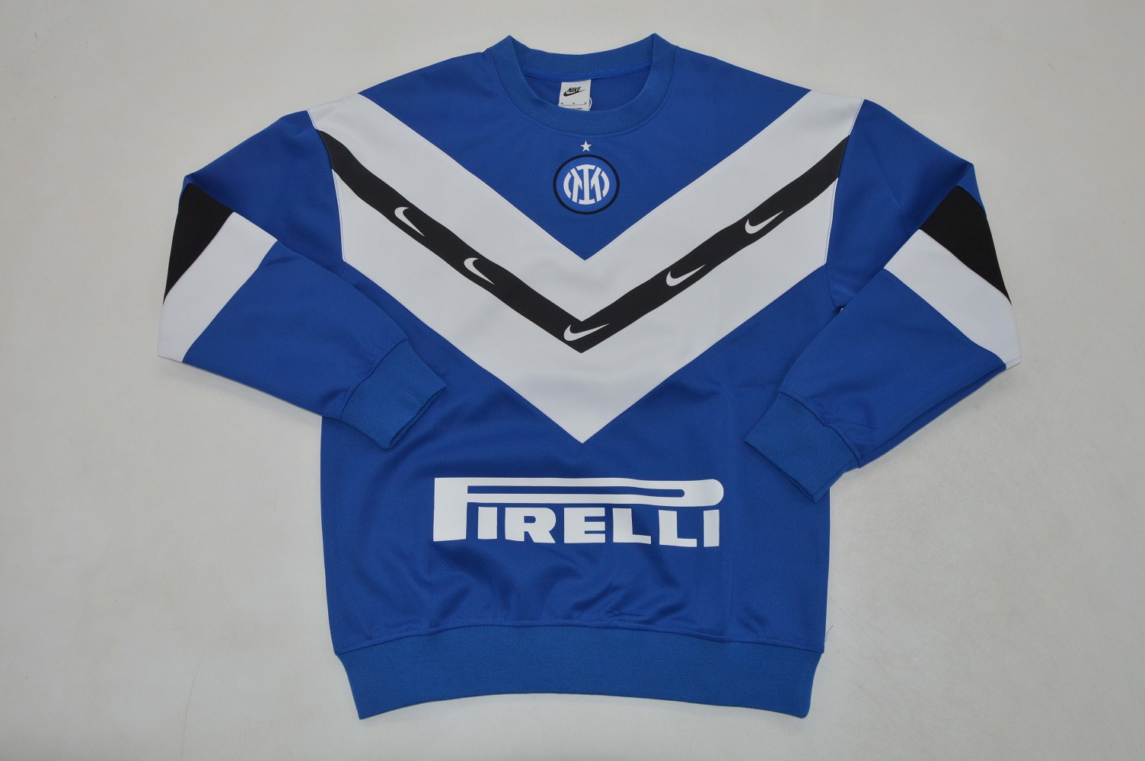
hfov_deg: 59.5
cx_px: 572
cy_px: 380
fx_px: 1001
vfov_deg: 41.6
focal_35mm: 32
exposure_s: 1/200
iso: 400
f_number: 11
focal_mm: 21
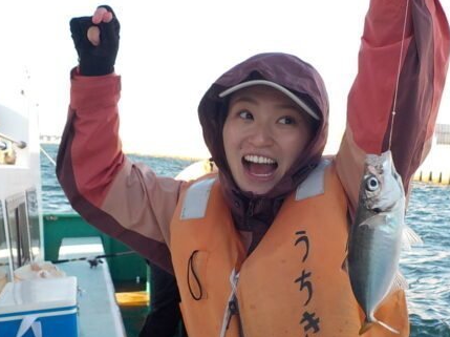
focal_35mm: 42
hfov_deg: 44.6
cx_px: 270
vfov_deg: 34.1
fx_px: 546
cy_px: 209
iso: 125
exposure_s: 1/320
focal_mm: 4.1
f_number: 3.3
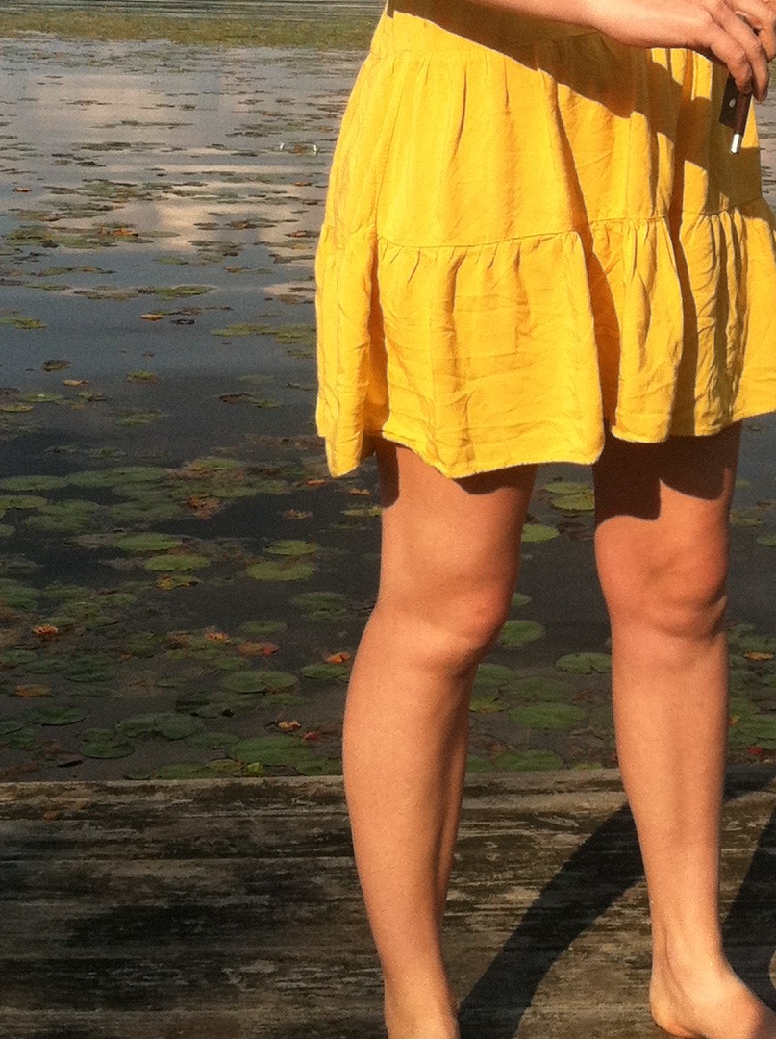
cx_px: 733
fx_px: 2517
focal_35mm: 84
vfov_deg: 22.6
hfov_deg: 17.2
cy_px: 49
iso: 80
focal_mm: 3.85
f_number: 2.8
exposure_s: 1/1429
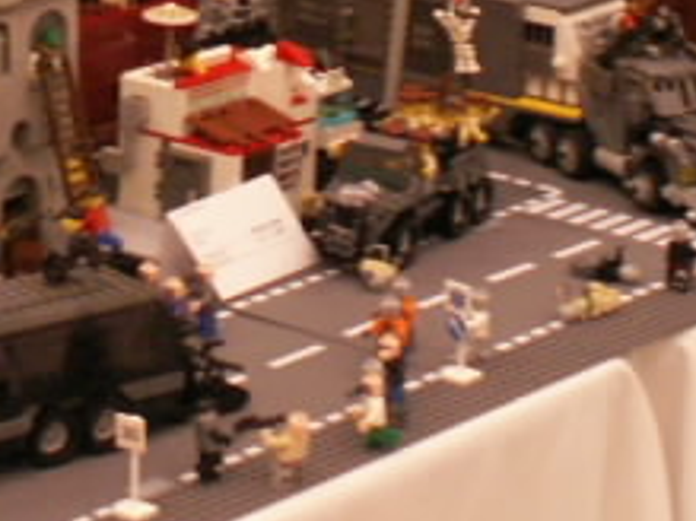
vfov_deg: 7.8
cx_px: 10
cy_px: -292
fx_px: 3758
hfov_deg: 10.5
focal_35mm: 187
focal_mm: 6.84
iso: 160
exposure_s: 1/8
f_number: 2.8
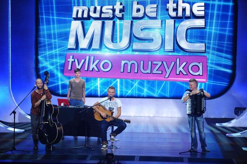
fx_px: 1165
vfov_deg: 8.1
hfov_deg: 12.1
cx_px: 124
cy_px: 82
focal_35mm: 170
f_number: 4
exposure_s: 1/200
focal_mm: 170
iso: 2000
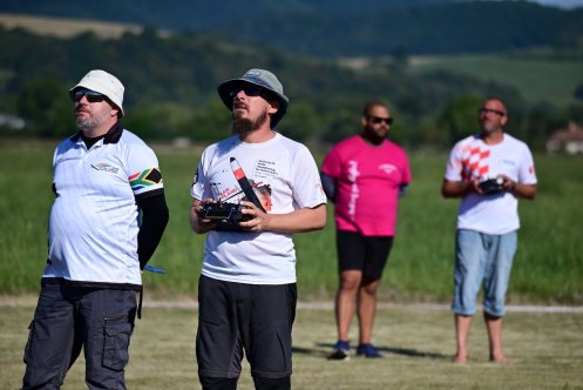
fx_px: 4375
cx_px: 292
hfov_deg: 7.6
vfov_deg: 5.1
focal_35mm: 270
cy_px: 195
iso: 800
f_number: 6
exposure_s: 1/8000
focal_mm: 270
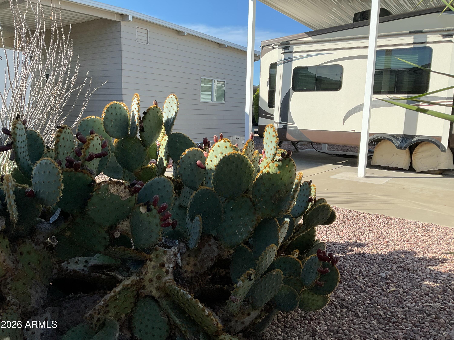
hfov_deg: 61.7
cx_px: 227
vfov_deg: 48.2
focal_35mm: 29
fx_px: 380
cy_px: 170
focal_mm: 3
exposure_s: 1/1076
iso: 16
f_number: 1.8
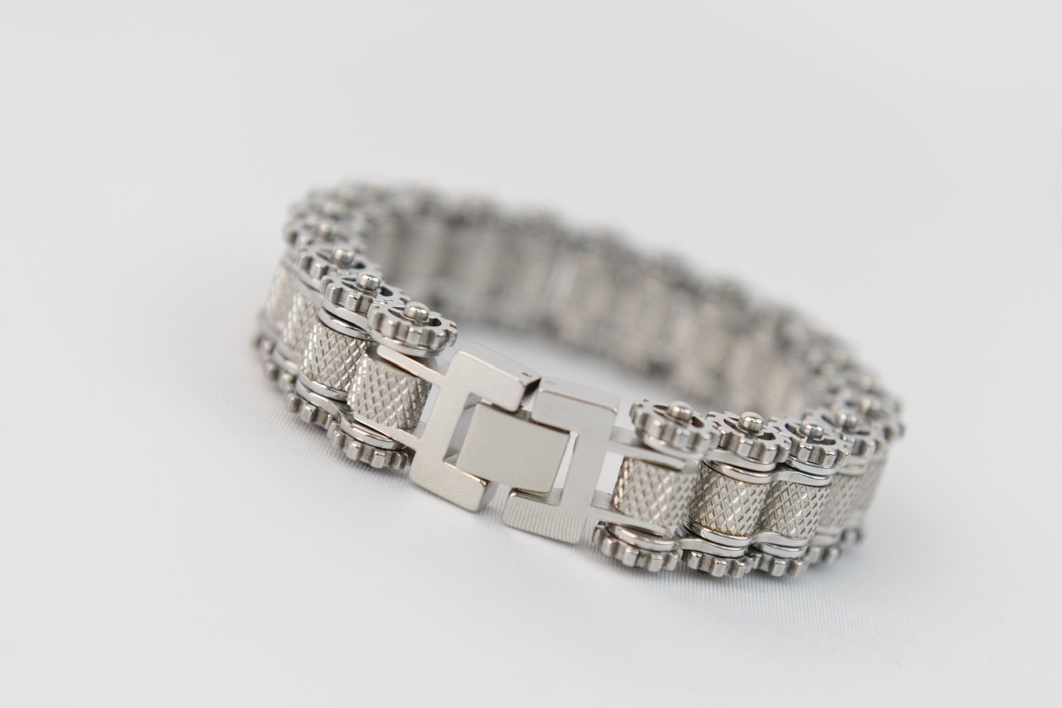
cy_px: 393
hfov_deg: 25.7
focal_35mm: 79
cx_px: 560
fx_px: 2331
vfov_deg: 17.3
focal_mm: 70
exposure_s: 1/125
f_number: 5
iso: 320
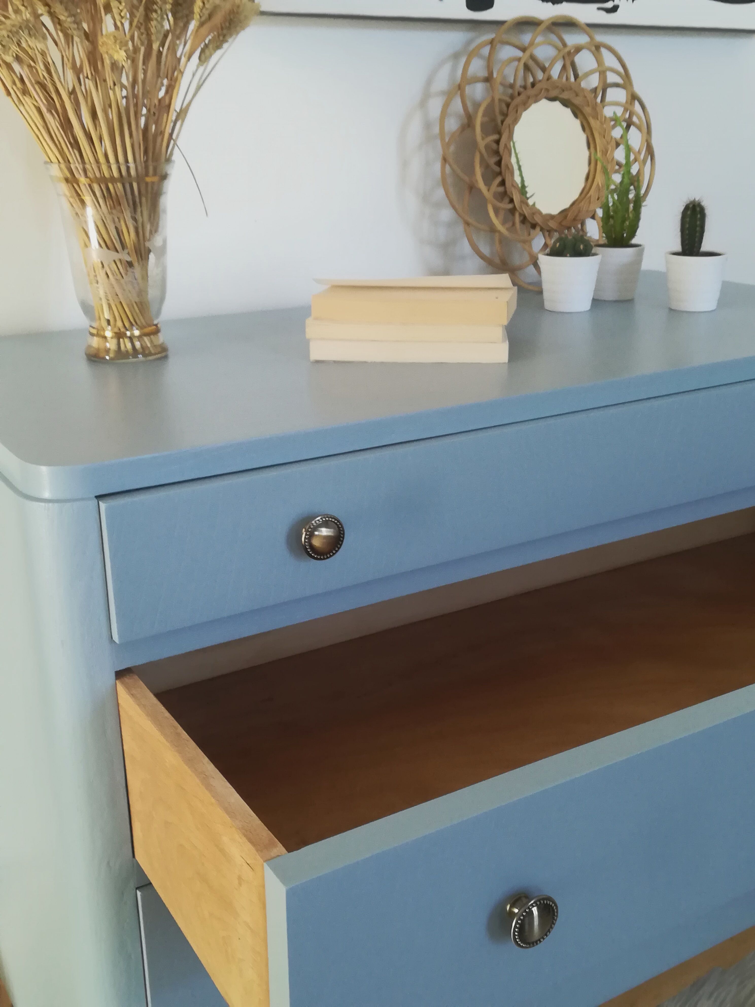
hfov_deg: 38.7
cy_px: 504
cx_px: 378
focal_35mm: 37
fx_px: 1076
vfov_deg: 50.1
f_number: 2.2
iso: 320
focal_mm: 3.83
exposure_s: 1/33.3
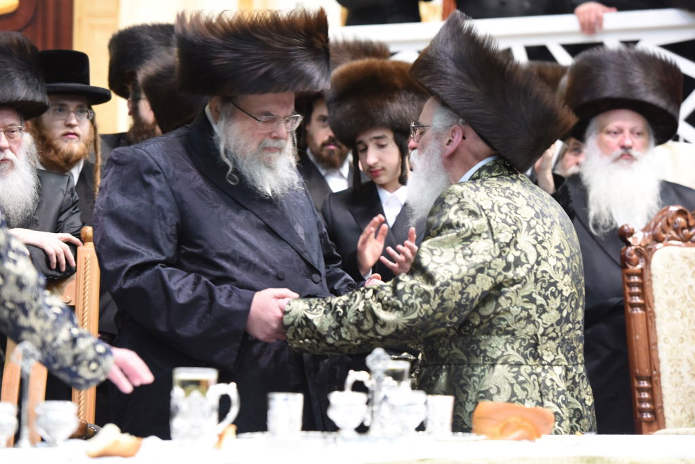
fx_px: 2510
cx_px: 348
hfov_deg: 15.8
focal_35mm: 130
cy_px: 232
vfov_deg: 10.6
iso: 2000
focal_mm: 130
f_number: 4
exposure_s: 1/125
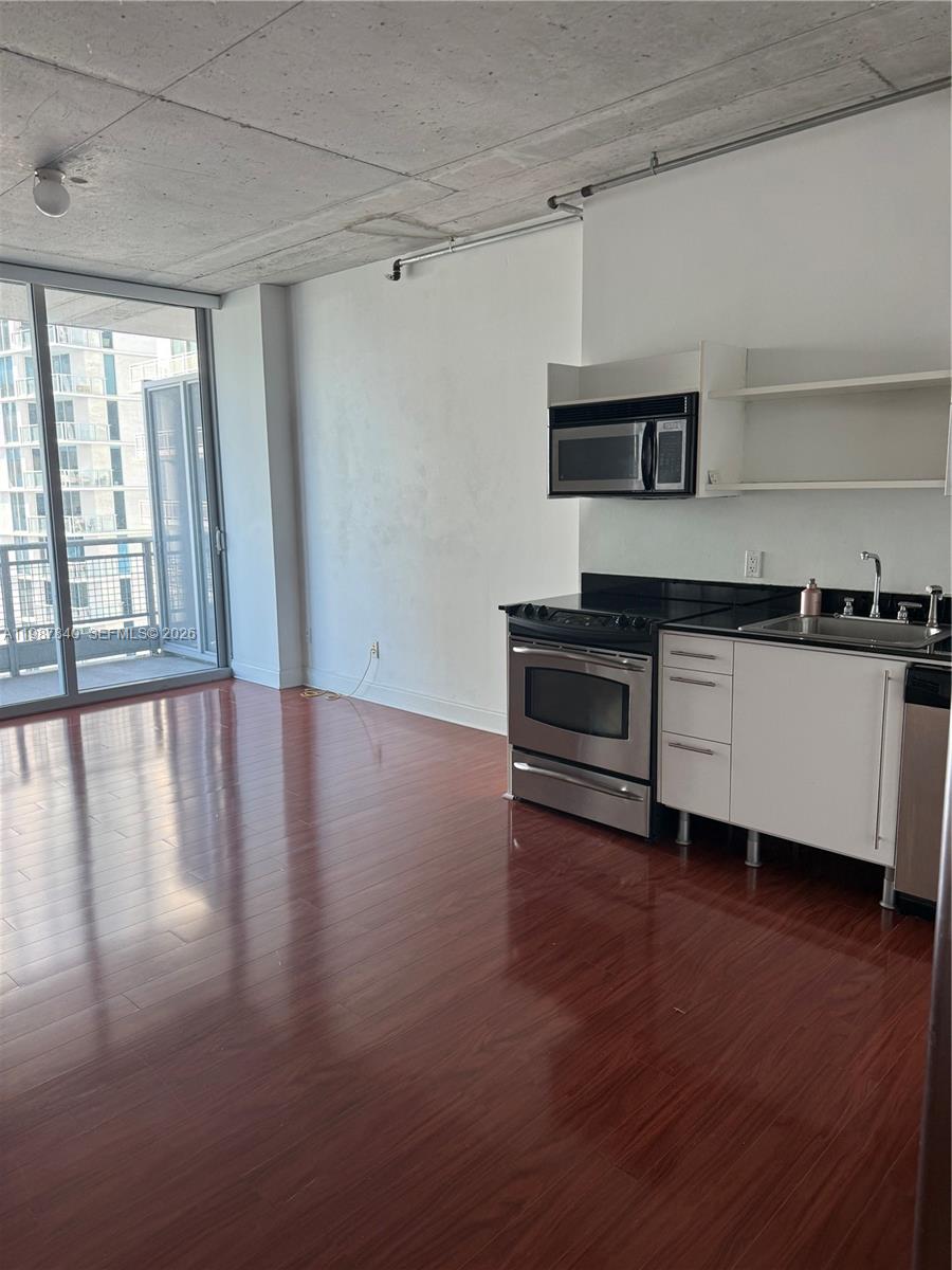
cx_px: 476
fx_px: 880
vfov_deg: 71.6
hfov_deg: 56.8
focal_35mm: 24
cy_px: 635
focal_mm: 6.76
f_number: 1.78
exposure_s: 1/121
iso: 100
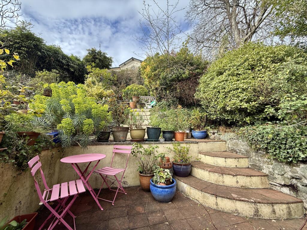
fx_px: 124
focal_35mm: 14
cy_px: 115
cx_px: 154
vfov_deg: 85.7
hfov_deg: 102.1
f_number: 2.2
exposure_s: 1/694
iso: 50
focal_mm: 2.22
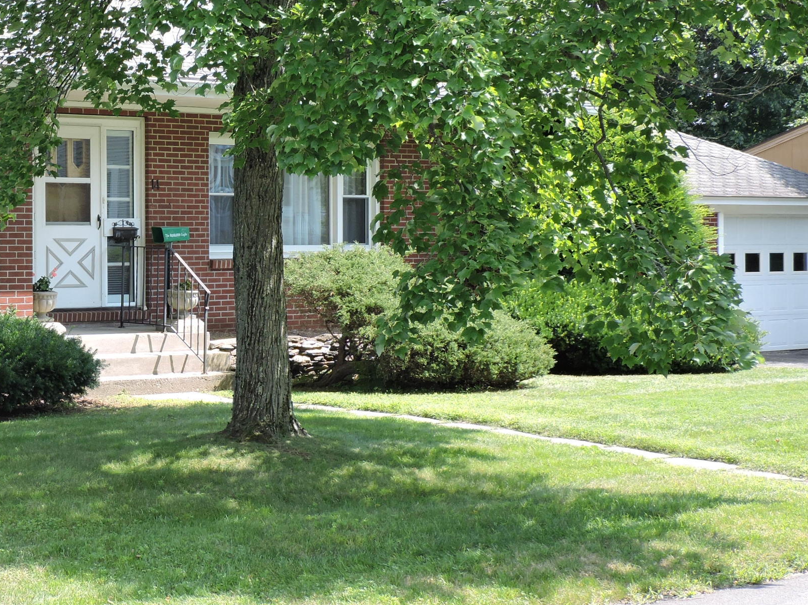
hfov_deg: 23.8
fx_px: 1867
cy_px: 237
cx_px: 80
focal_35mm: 80
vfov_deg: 18.4
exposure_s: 1/200
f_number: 3.4
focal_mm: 7.7
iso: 100
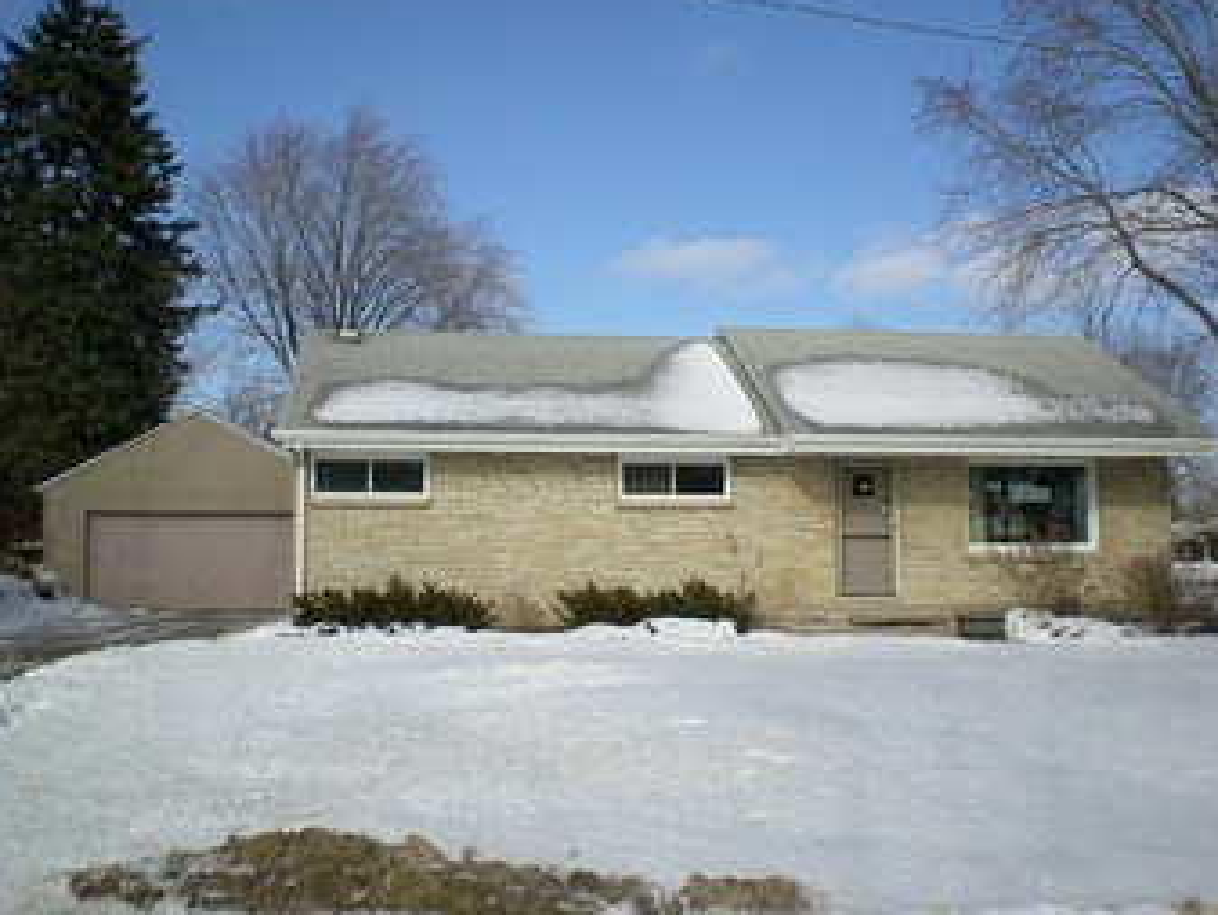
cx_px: 611
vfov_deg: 36.8
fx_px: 1373
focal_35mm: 39
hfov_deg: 47.8
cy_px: 459
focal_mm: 6.3
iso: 77
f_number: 4.6
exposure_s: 1/876
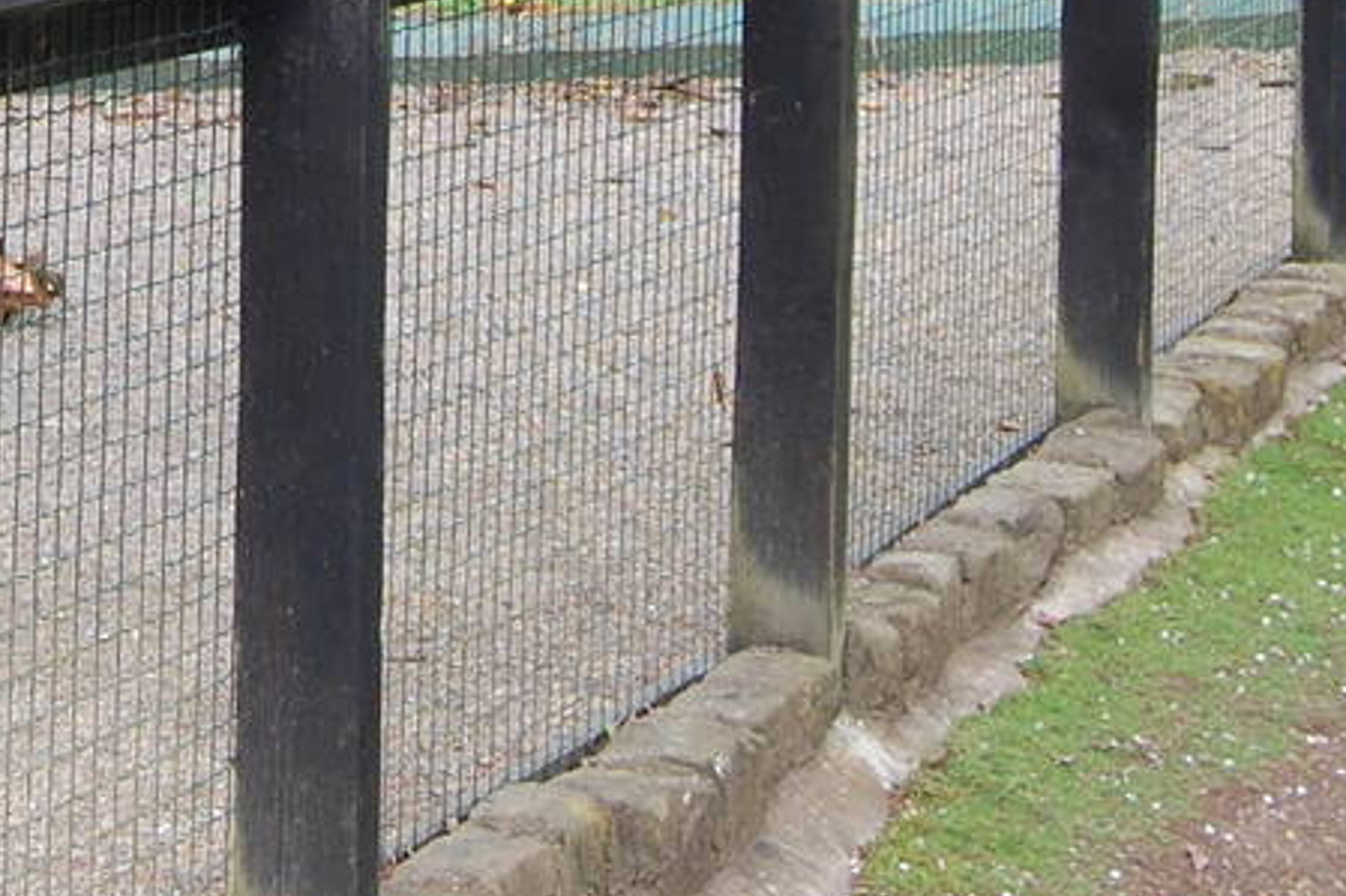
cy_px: -629
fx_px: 5195
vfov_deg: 9.5
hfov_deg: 14.5
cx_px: -60
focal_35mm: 139
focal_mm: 26
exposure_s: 1/160
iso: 200
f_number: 6.3
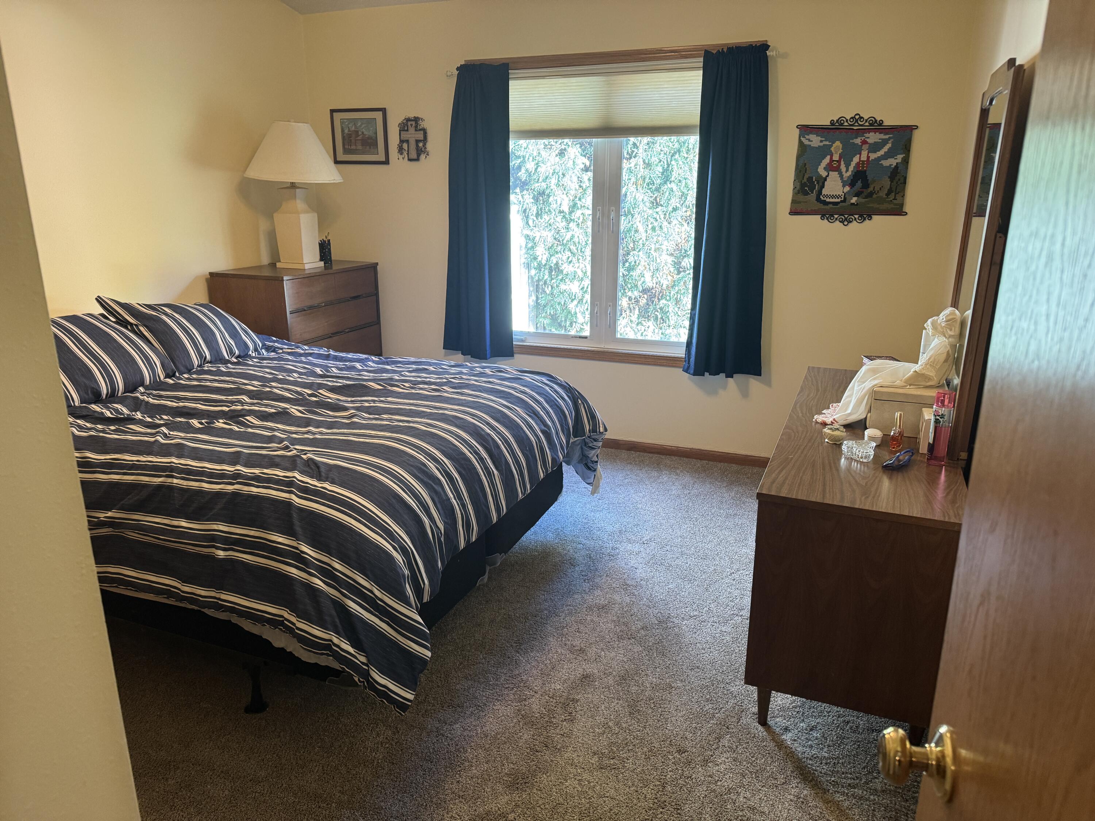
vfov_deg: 56.8
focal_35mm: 24
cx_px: 548
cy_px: 410
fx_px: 759
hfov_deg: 71.6
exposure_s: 1/60
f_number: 1.78
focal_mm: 6.76
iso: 320
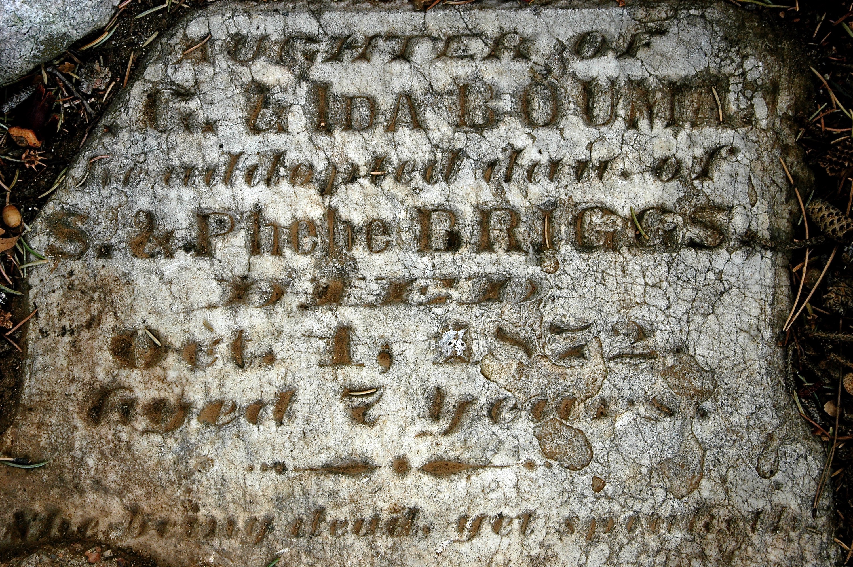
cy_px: 284
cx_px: 426
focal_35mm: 66
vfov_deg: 20.6
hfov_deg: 30.5
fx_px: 1562
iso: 200
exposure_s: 1/100
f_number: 5.6
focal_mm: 44
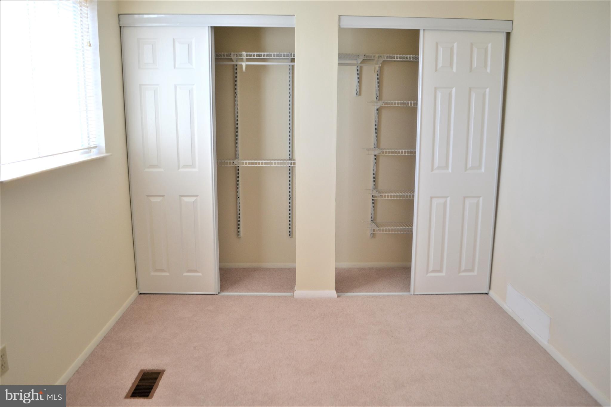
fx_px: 458
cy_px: 204
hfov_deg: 67.4
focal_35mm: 27
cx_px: 306
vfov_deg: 47.9
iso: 400
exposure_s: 1/60
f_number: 4
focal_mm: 18
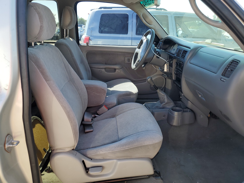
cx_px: 122
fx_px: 183
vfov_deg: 53.1
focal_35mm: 26
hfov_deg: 67.3
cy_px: 92
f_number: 1.5
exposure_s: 1/455
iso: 50
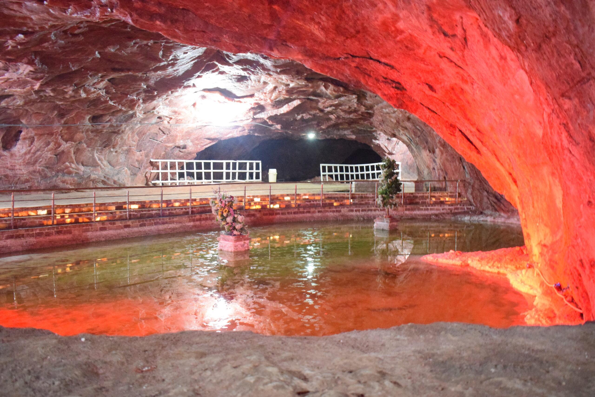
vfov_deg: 38.4
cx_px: 298
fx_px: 570
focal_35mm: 34
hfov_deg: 55.1
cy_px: 198
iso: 6400
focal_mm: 23
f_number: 3.8
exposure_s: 1/8
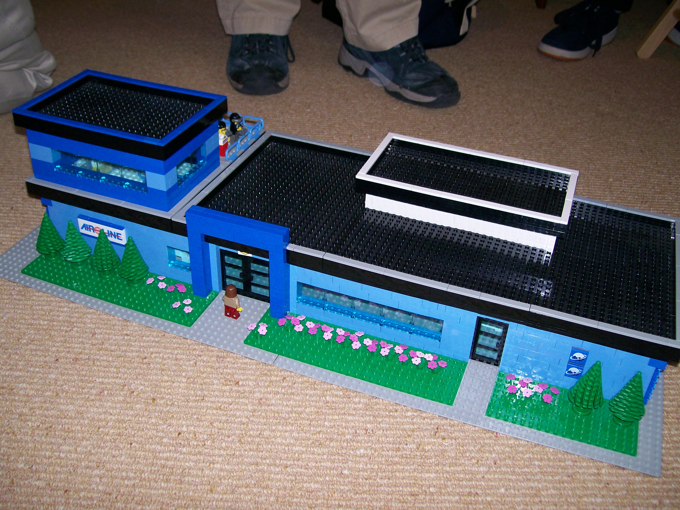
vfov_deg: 39.7
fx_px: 707
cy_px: 255
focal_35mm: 36
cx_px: 340
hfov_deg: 51.4
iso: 80
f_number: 2.7
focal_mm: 6
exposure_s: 1/64
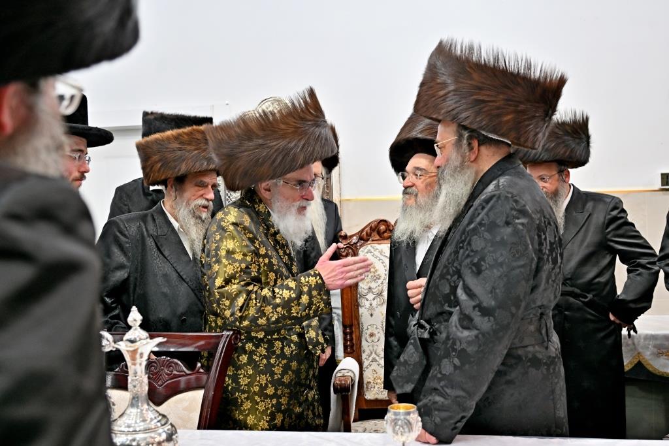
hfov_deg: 55.1
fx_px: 641
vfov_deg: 38.4
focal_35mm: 34
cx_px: 334
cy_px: 223
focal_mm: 34.5
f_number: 4
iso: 640
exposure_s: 1/200
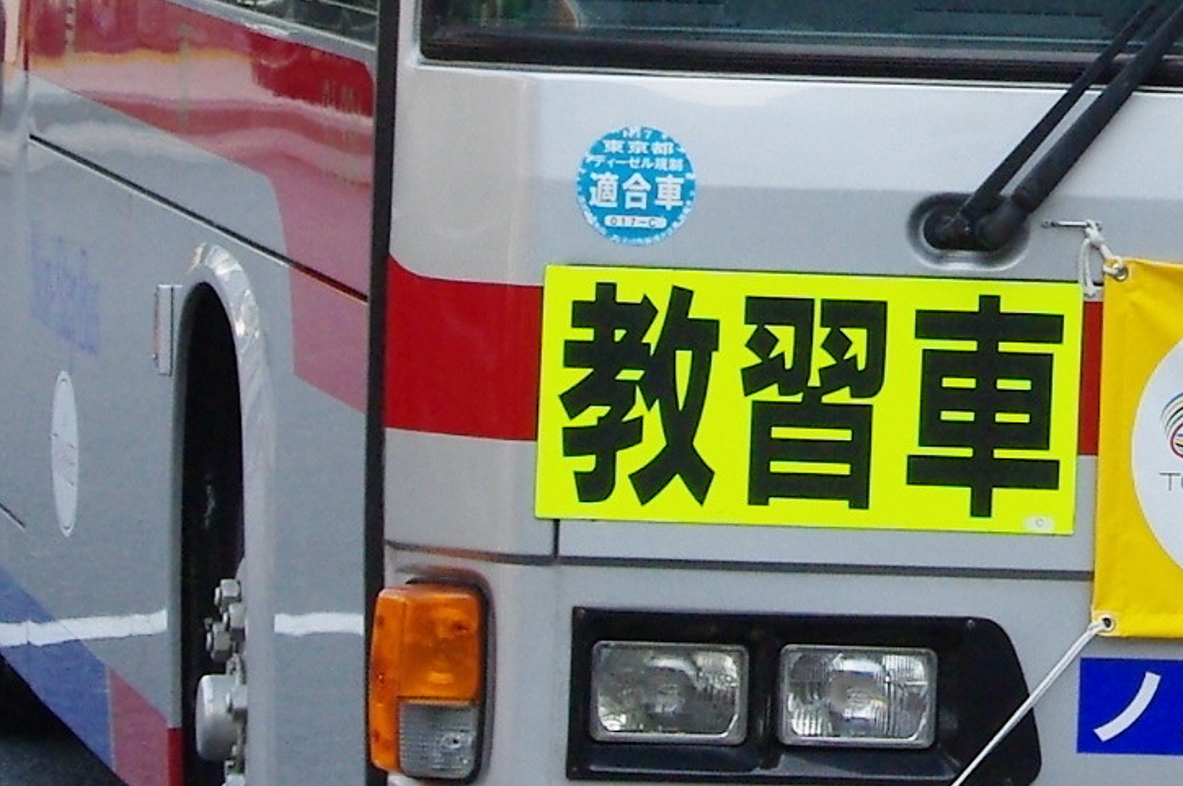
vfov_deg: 3.5
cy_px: -315
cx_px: 1681
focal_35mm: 390
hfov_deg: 5.3
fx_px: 12804
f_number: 11
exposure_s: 1/90
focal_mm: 63
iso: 800
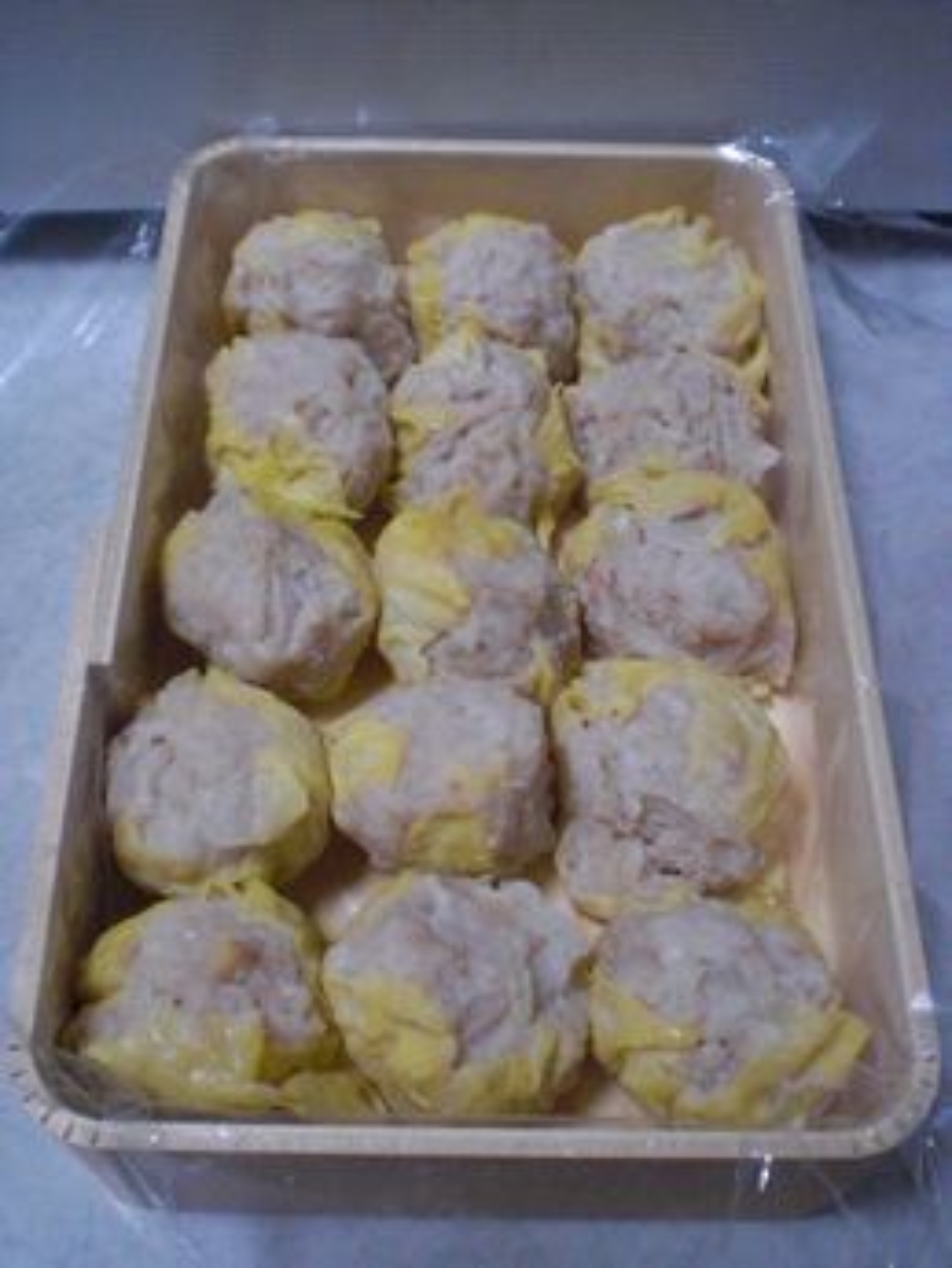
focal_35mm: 38
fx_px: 1393
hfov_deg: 37.7
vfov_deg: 49.0
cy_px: 634
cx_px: 476
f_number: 3.1
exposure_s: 1/80
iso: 800
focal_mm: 6.3
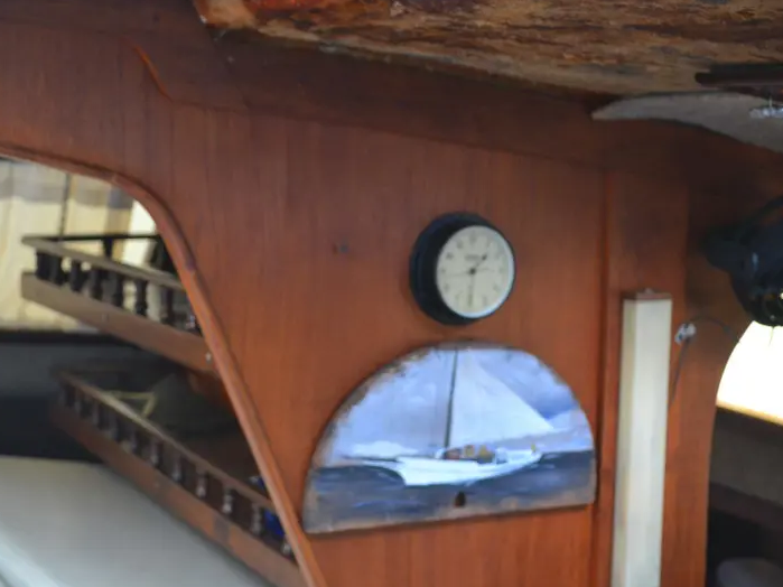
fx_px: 1493
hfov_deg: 29.4
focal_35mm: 66
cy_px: 295
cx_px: 397
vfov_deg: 22.2
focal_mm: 40
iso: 1800
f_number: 5.3
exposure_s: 1/60
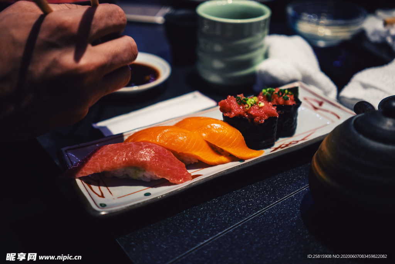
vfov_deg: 37.9
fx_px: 384
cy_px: 132
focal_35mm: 35
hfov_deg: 54.4
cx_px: 198
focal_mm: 35
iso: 160
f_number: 2.8
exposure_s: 1/60
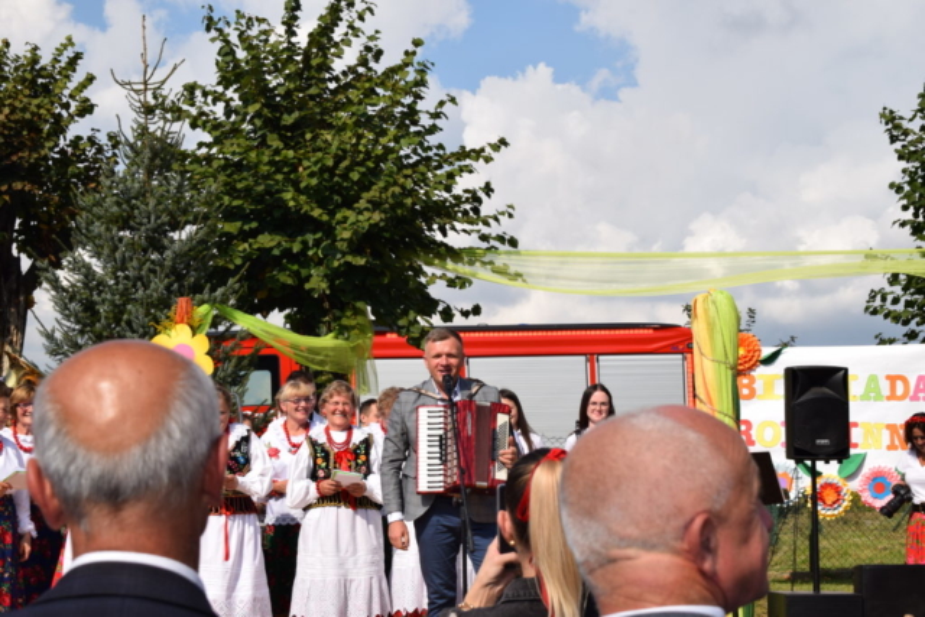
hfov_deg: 24.6
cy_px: 308
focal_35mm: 82
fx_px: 2120
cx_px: 462
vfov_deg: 16.6
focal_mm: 55
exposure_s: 1/200
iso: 100
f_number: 11
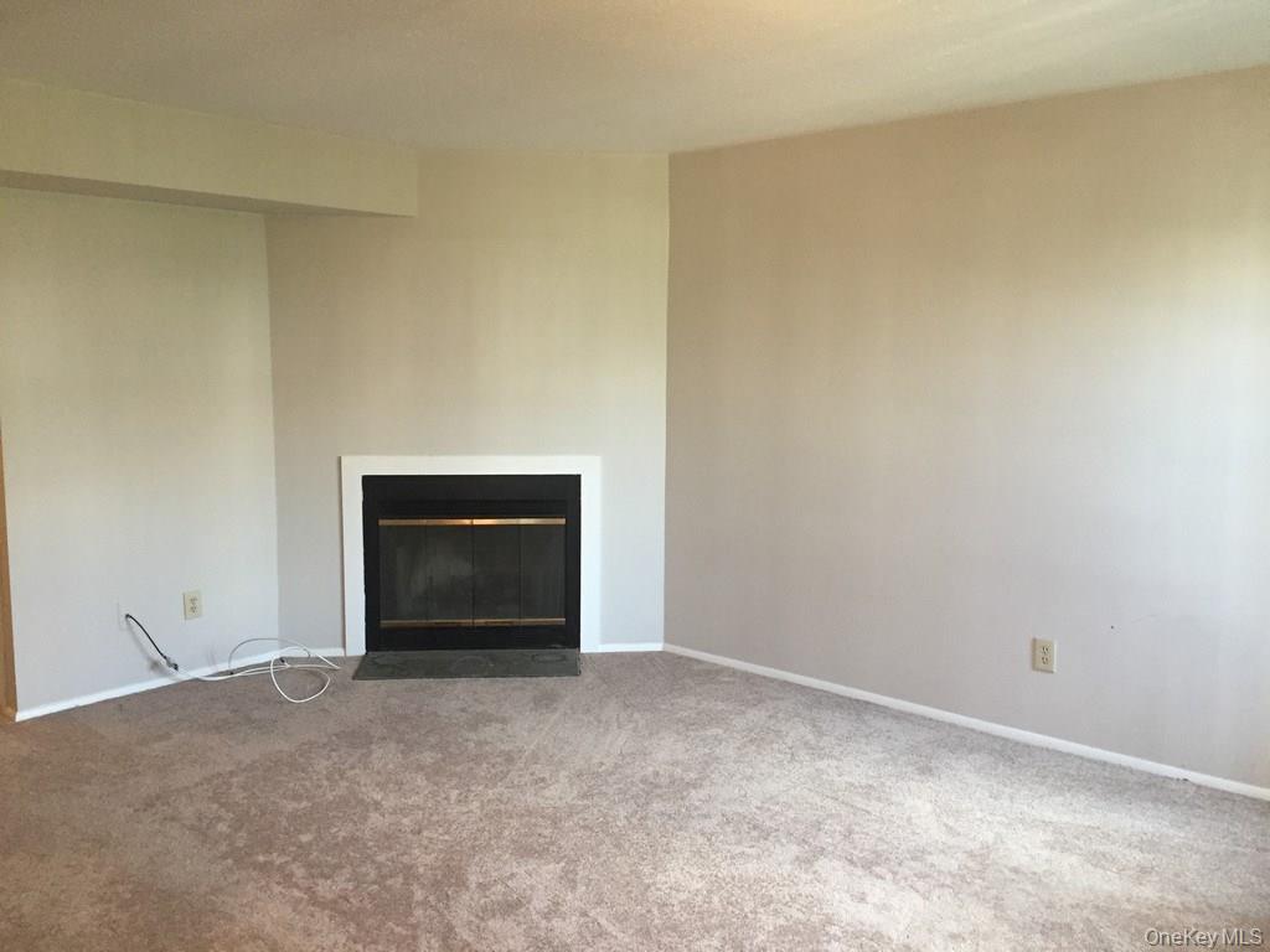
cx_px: 635
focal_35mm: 29
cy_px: 476
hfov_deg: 61.7
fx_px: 1064
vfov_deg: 48.2
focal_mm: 4.15
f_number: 2.2
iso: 160
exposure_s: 1/30
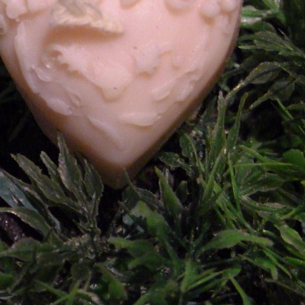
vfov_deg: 10.3
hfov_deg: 10.3
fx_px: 1695
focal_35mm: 170
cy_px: 61
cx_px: 122
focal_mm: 21.2
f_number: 3.5
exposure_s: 1/15
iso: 800
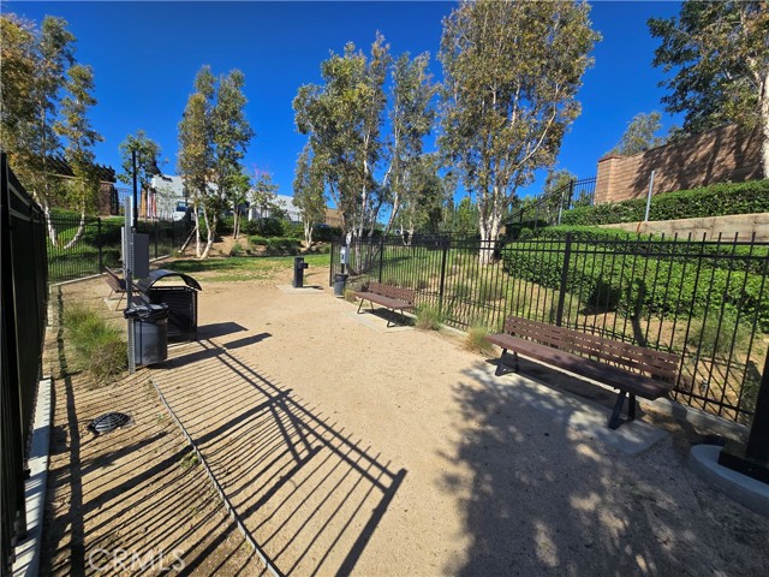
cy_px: 288
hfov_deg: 106.2
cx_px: 384
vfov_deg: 89.9
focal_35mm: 13
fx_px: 289
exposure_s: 1/2198
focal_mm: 2.2
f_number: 2.2
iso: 50
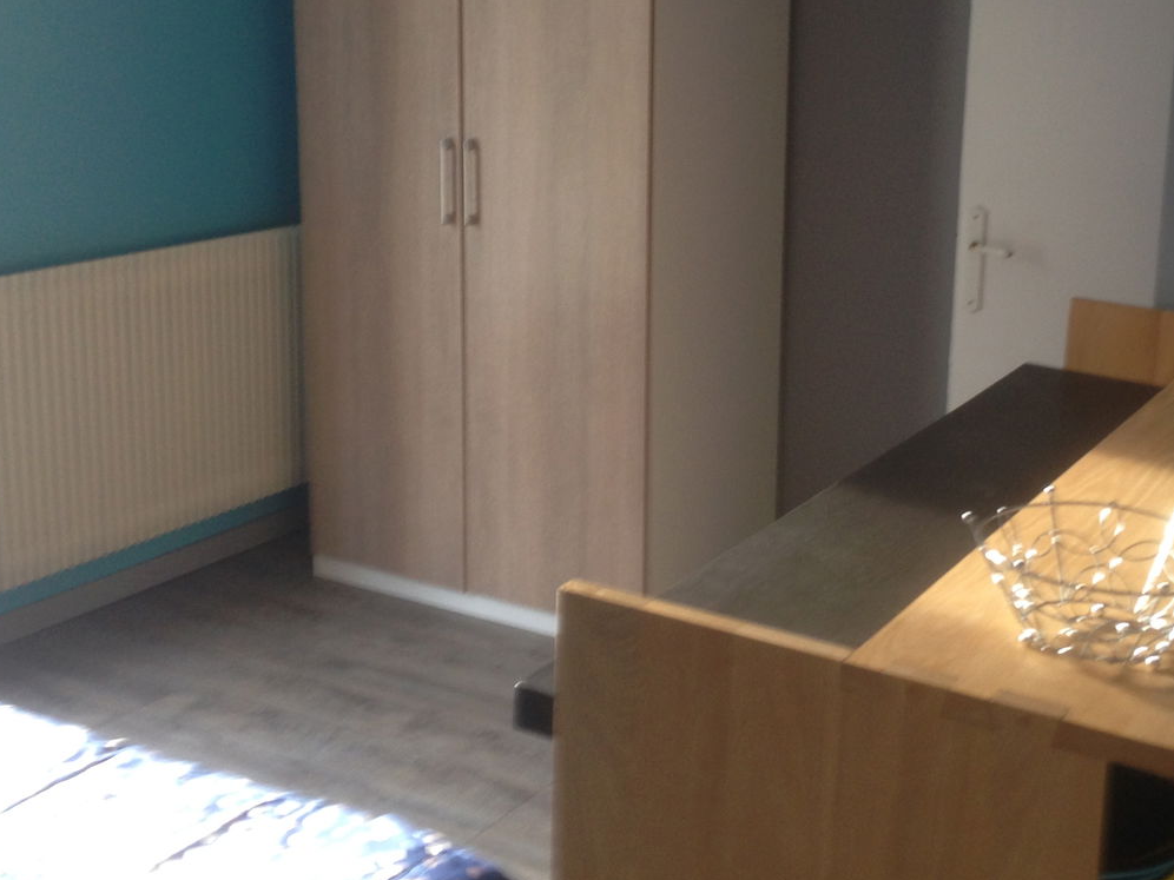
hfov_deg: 35.8
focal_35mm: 53
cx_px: 777
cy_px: 290
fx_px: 1797
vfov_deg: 27.4
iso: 64
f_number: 2.4
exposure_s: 1/20
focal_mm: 4.12
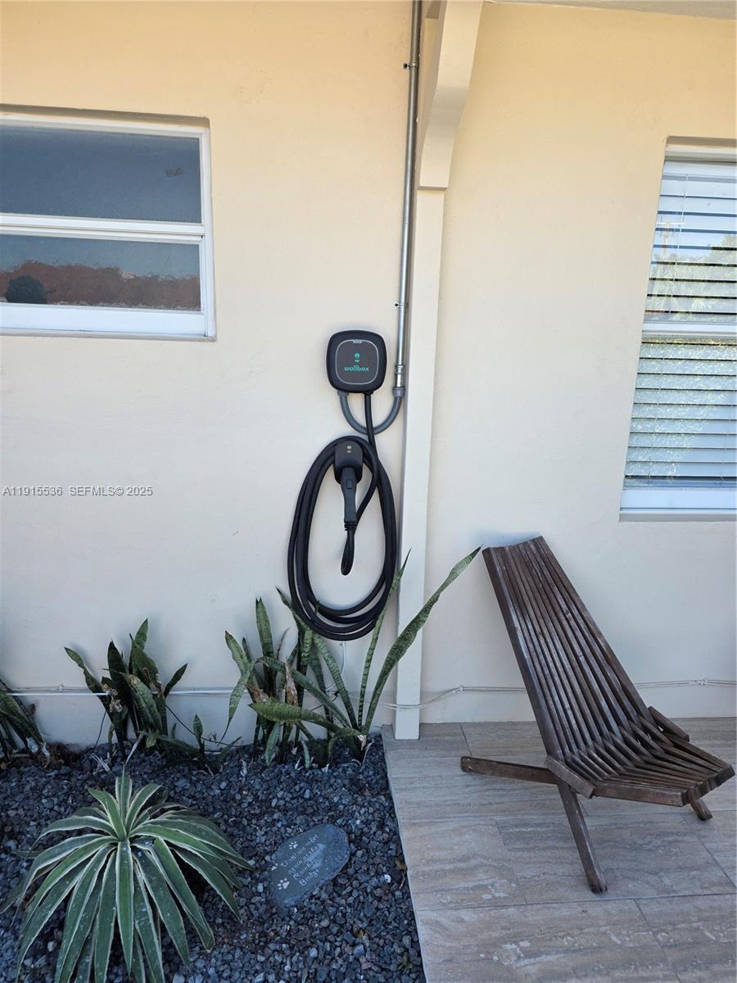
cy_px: 492
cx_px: 368
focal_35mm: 23
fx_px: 653
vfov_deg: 73.9
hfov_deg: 58.9
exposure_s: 1/359
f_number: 1.7
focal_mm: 6.25
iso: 32
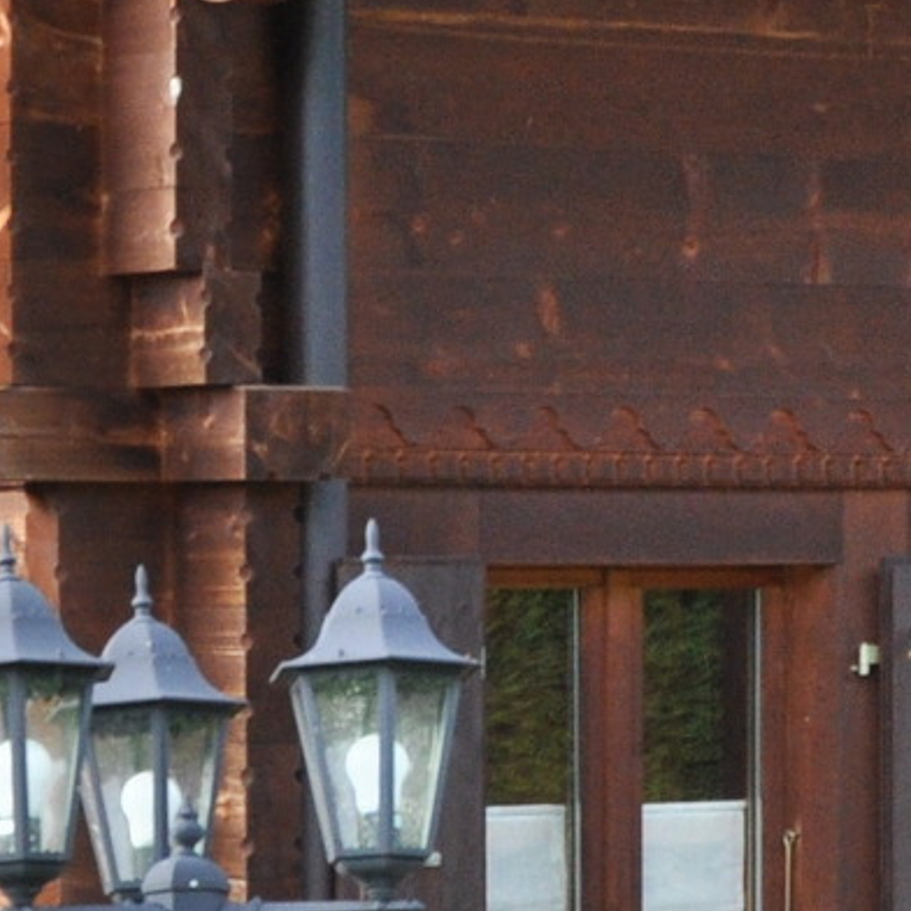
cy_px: 567
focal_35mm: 183
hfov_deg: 9.5
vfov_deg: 9.6
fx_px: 5449
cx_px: 251
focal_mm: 22
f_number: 7.1
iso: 500
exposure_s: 1/200
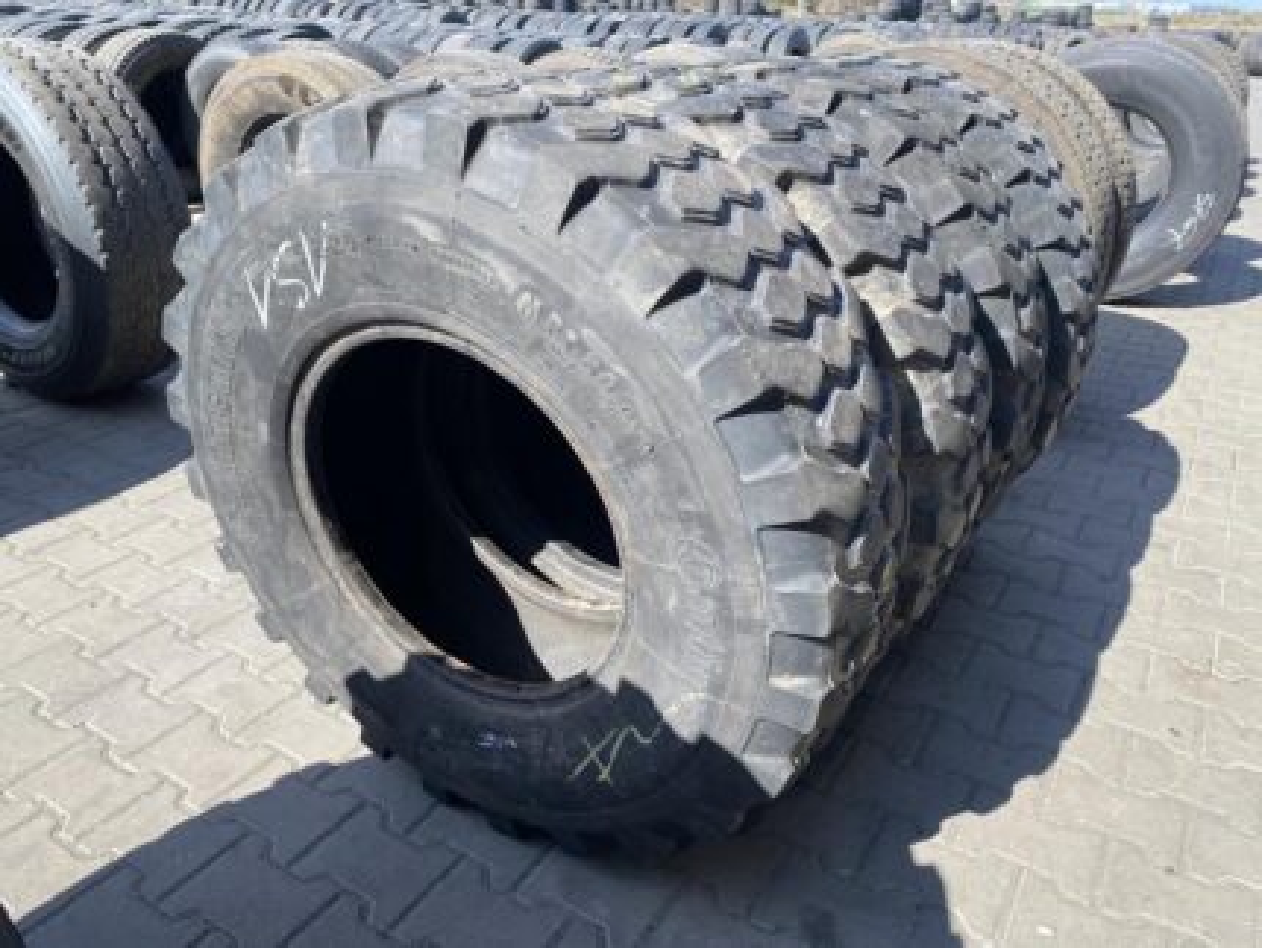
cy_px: 474
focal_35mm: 26
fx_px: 948
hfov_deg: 67.3
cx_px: 631
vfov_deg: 53.1
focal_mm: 4.25
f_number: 1.8
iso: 32
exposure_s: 1/742
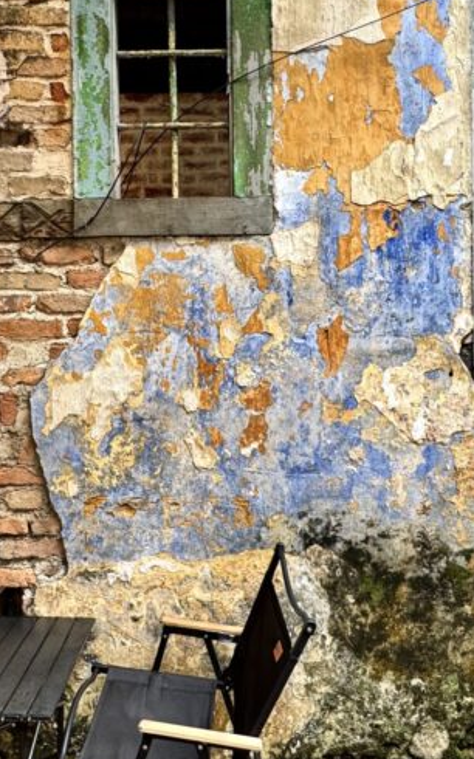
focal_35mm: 31
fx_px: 641
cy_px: 353
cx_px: 209
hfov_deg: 40.5
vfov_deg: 61.2
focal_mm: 2.22
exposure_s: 1/99
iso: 64
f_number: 2.2
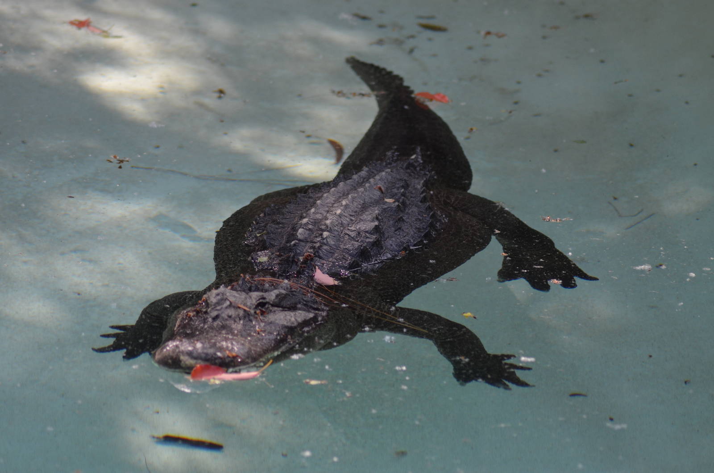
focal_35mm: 315
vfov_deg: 4.3
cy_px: 236
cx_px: 357
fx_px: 6235
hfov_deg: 6.6
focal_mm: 210
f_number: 4.8
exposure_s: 1/1000
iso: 720
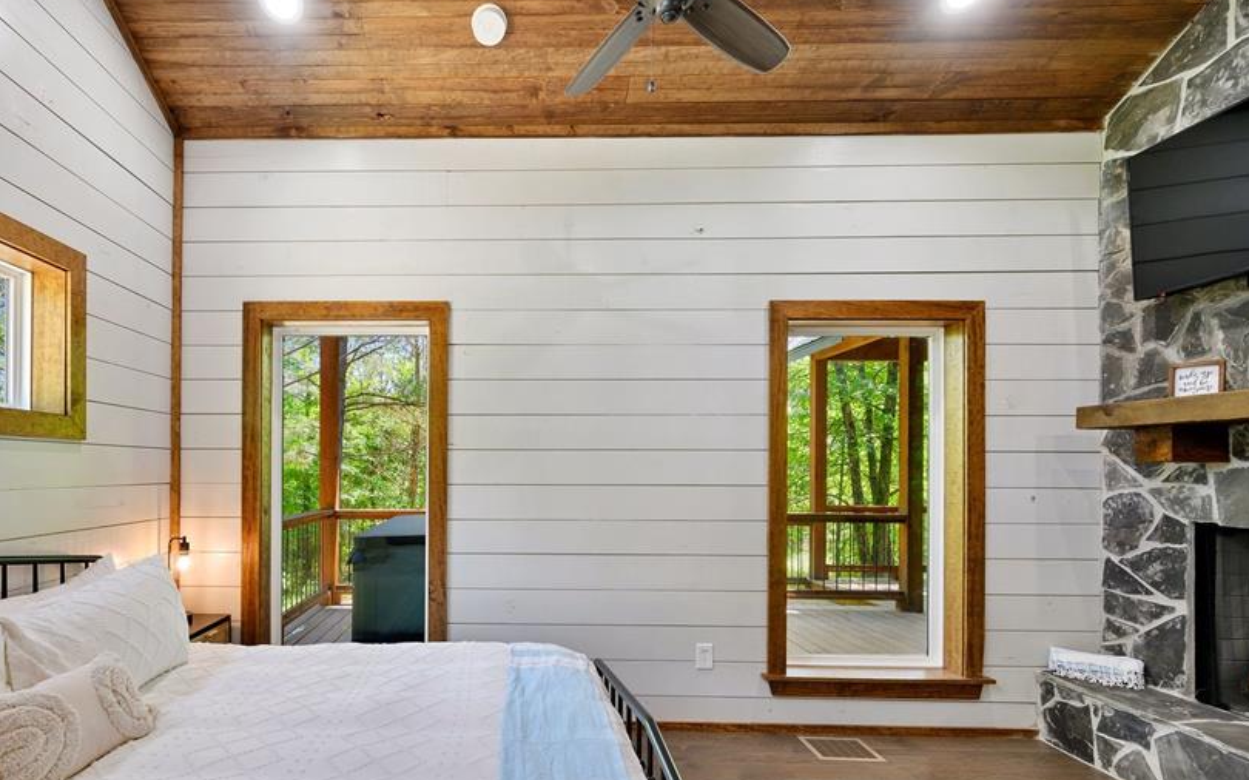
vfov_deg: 64.3
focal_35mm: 18
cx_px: 490
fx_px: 613
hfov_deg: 89.7
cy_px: 475
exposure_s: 1/6
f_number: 7.1
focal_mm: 14
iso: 500
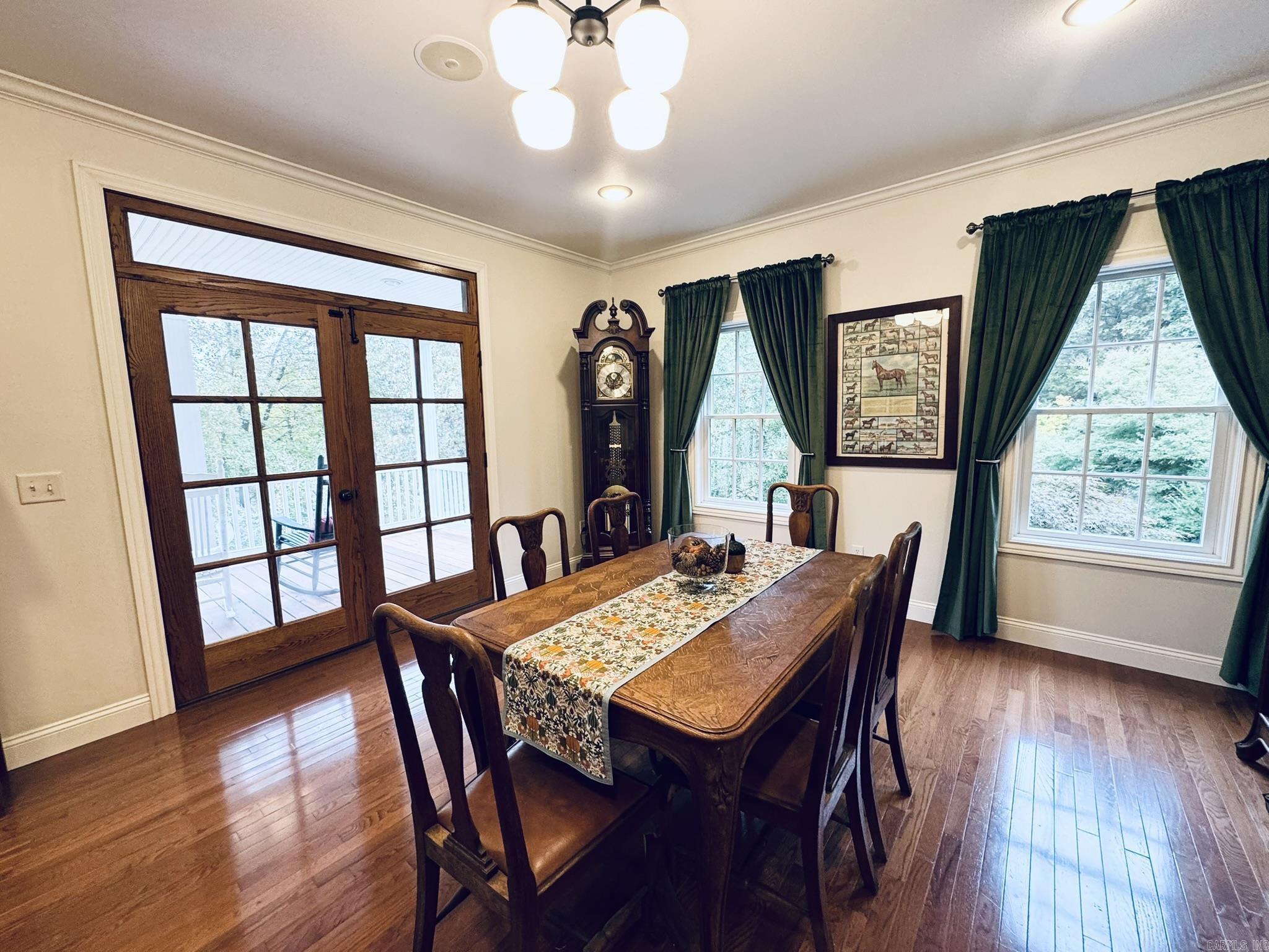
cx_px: 634
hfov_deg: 102.1
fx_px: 513
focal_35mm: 14
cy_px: 476
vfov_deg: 85.7
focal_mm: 2.22
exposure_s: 1/60
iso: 200
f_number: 2.2
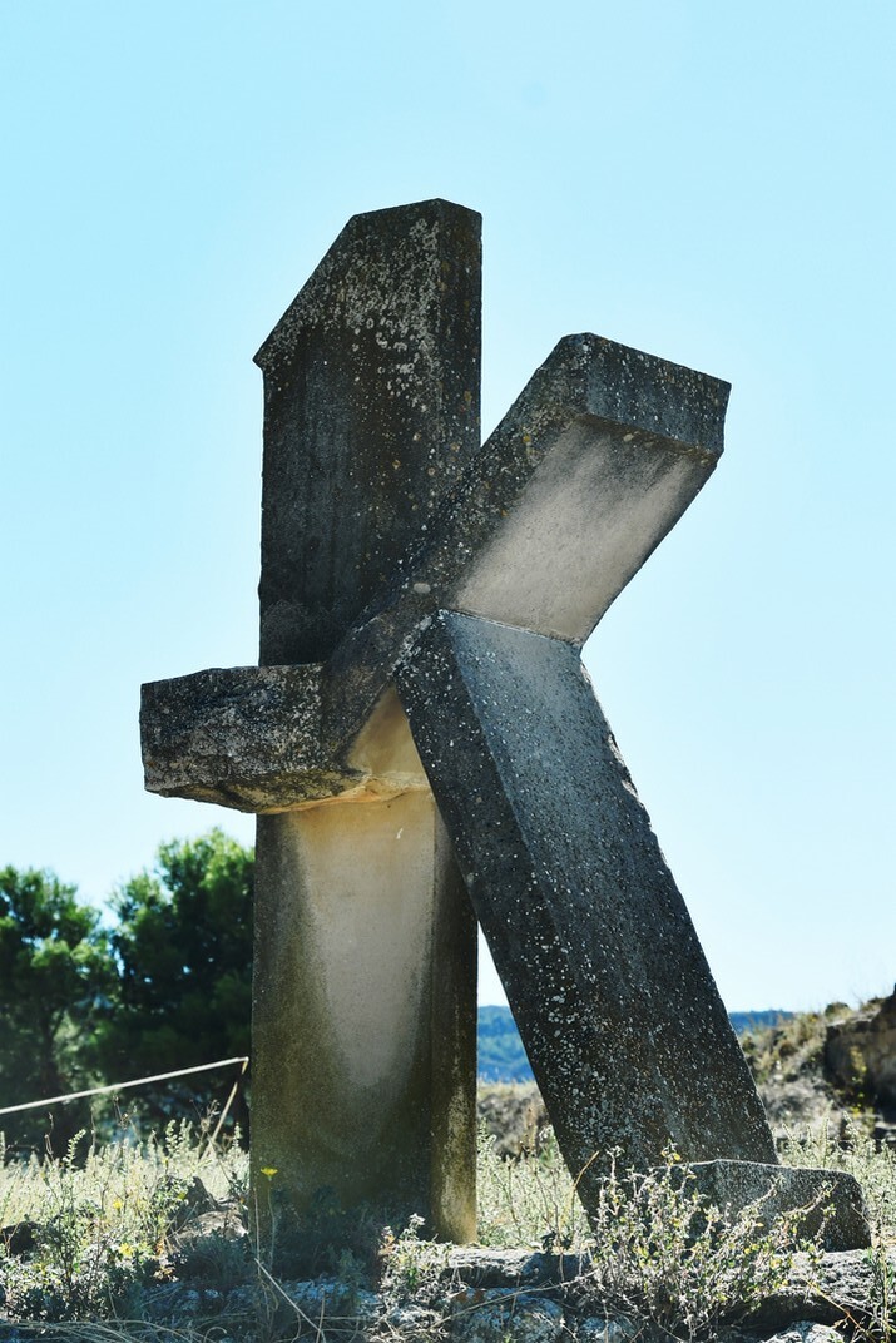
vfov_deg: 27.0
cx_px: 448
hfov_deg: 18.2
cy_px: 672
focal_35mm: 75
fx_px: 2799
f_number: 8
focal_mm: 50
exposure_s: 1/250
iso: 100
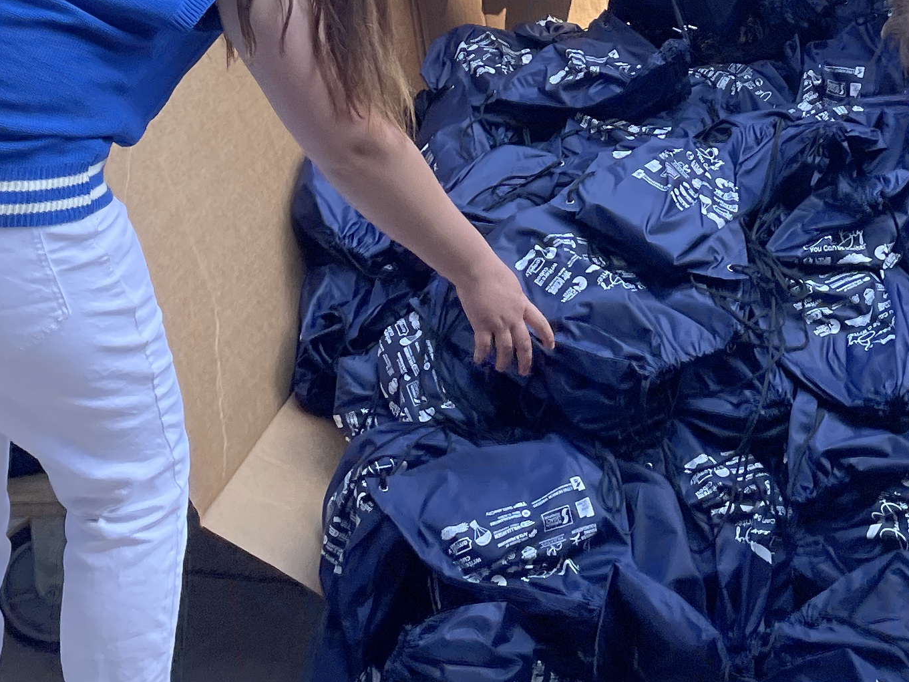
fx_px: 2022
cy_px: -146
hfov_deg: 25.3
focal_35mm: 77
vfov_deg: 18.1
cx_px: 565
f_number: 1.6
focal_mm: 4.2
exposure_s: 1/749
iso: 32
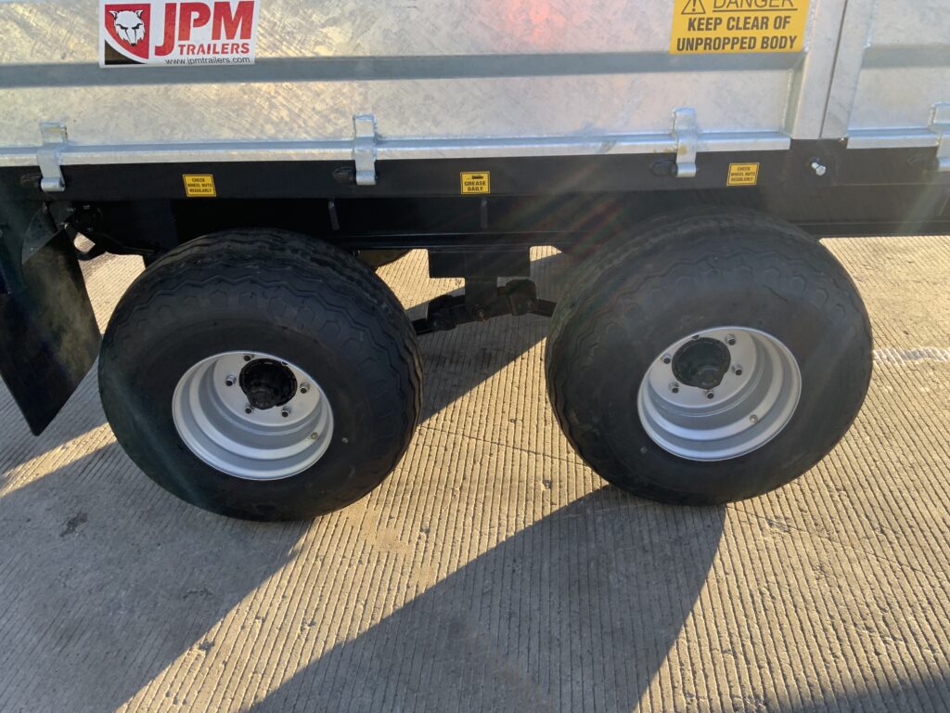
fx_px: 796
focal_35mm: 29
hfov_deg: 61.7
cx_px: 475
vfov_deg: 48.2
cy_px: 356
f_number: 1.8
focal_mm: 3
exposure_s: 1/194
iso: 16
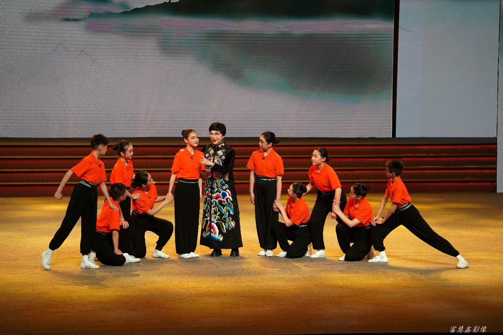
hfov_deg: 16.9
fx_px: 1690
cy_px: 168
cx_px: 252
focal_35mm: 121
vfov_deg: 11.3
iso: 640
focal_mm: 121
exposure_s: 1/160
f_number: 5.6
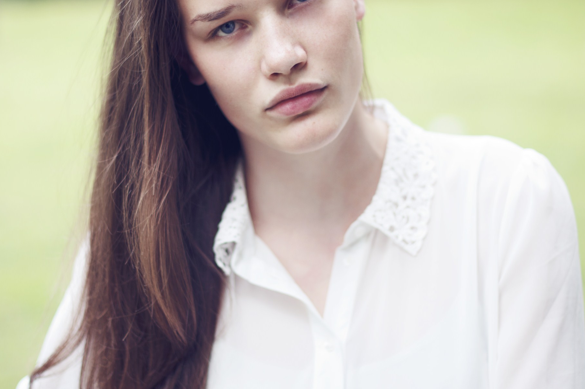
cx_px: 273
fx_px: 1444
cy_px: 169
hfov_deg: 22.9
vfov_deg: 15.3
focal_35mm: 89
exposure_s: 1/640
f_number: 1.4
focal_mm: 50
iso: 200
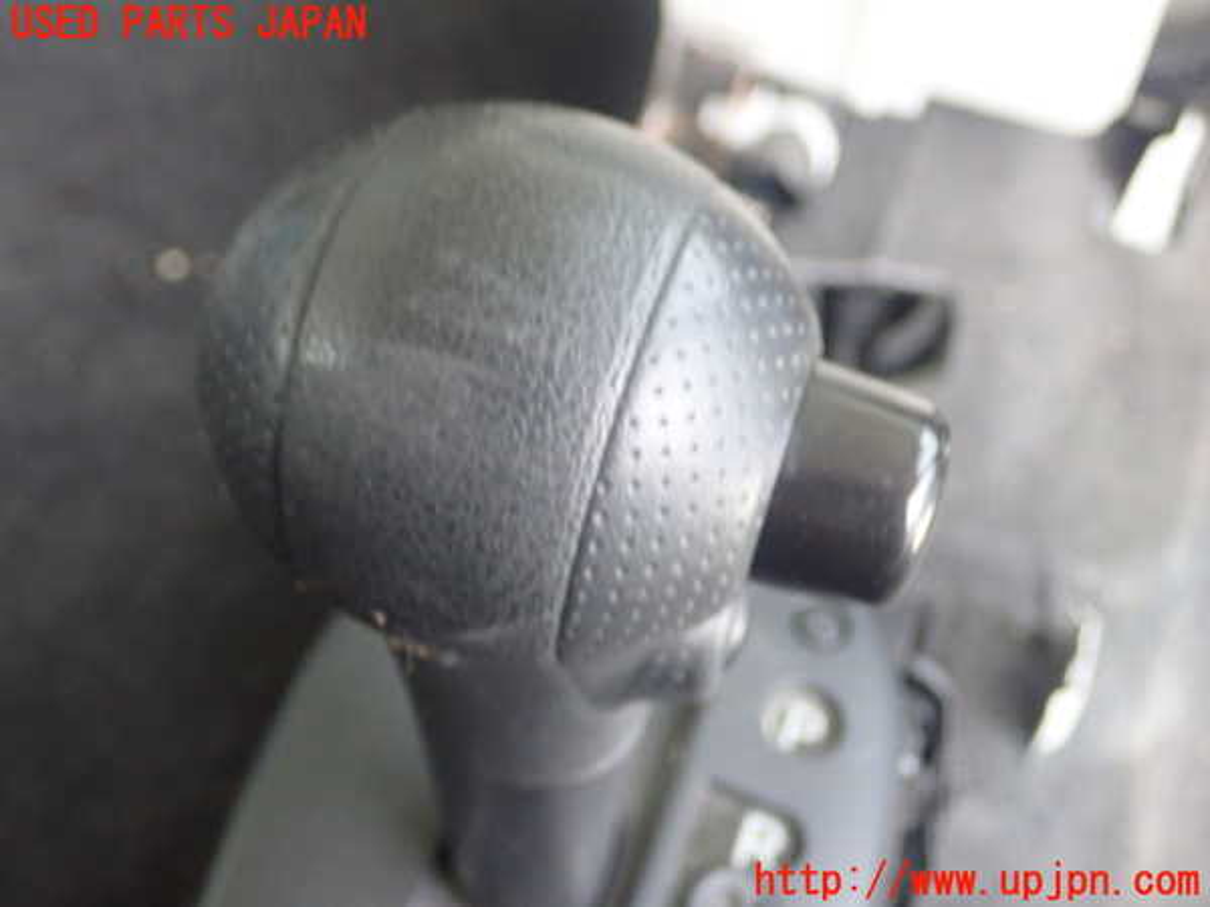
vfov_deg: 29.7
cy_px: 454
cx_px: 605
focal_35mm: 49
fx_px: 1713
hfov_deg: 38.9
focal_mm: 8.99
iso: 800
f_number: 3.2
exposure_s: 1/25
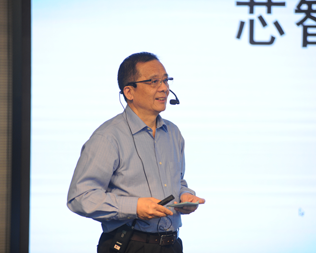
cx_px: 161
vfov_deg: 8.5
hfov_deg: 10.7
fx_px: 1693
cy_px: 126
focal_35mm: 181
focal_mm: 160
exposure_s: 1/125
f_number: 2.8
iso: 800
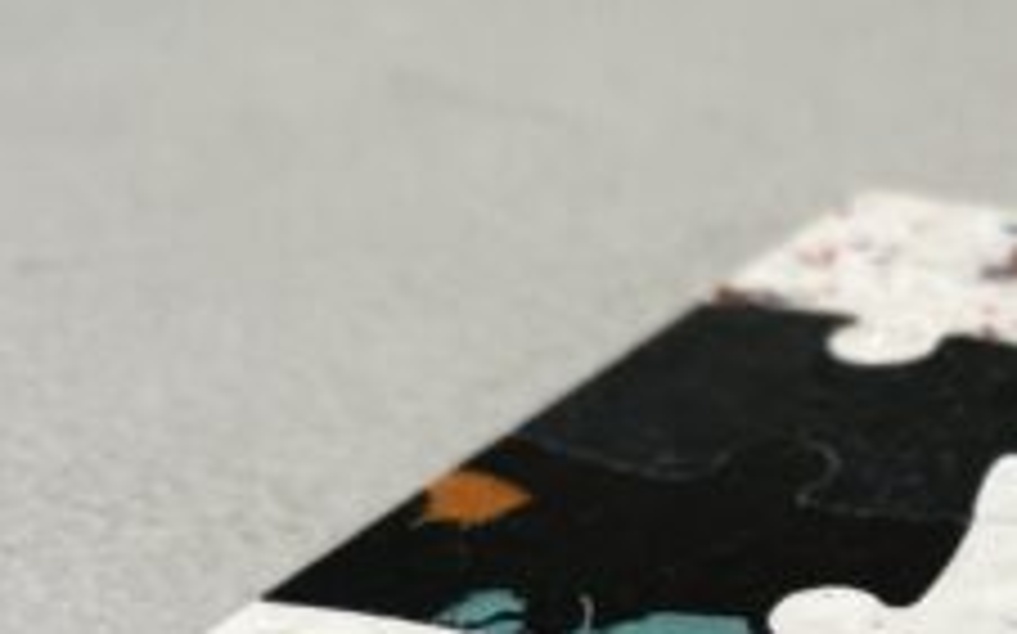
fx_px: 2161
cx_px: 1071
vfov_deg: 16.0
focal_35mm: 78
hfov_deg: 24.9
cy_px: 782
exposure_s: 1/117
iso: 32
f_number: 1.6
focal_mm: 5.1
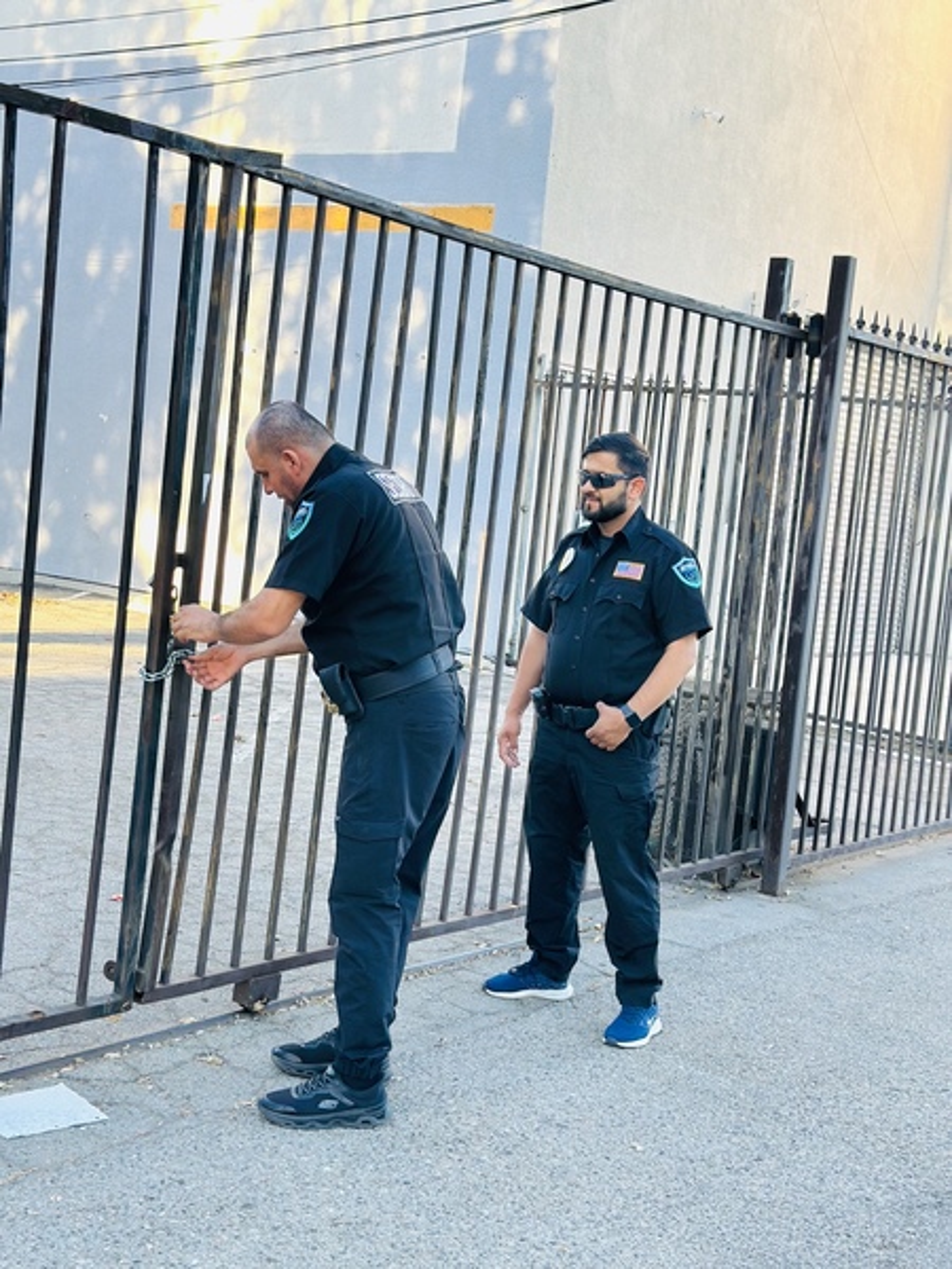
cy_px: 634
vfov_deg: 39.7
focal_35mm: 48
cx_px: 476
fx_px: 1760
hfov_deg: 30.3
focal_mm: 6.86
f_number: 1.78
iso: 80
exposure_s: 1/344
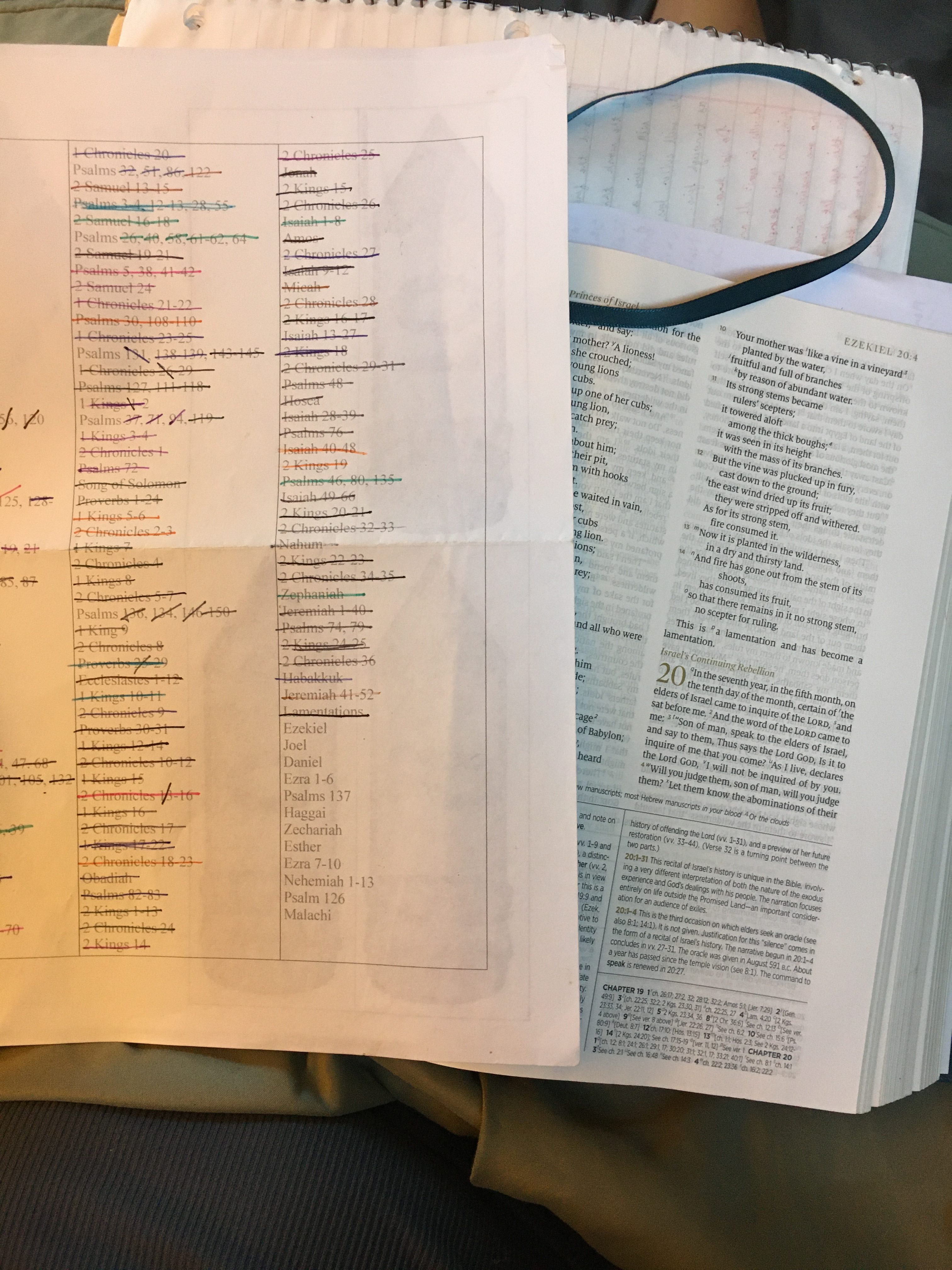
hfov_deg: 48.2
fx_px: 1063
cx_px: 476
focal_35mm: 29
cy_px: 635
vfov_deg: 61.7
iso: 125
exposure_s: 1/30
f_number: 2.2
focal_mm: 4.15
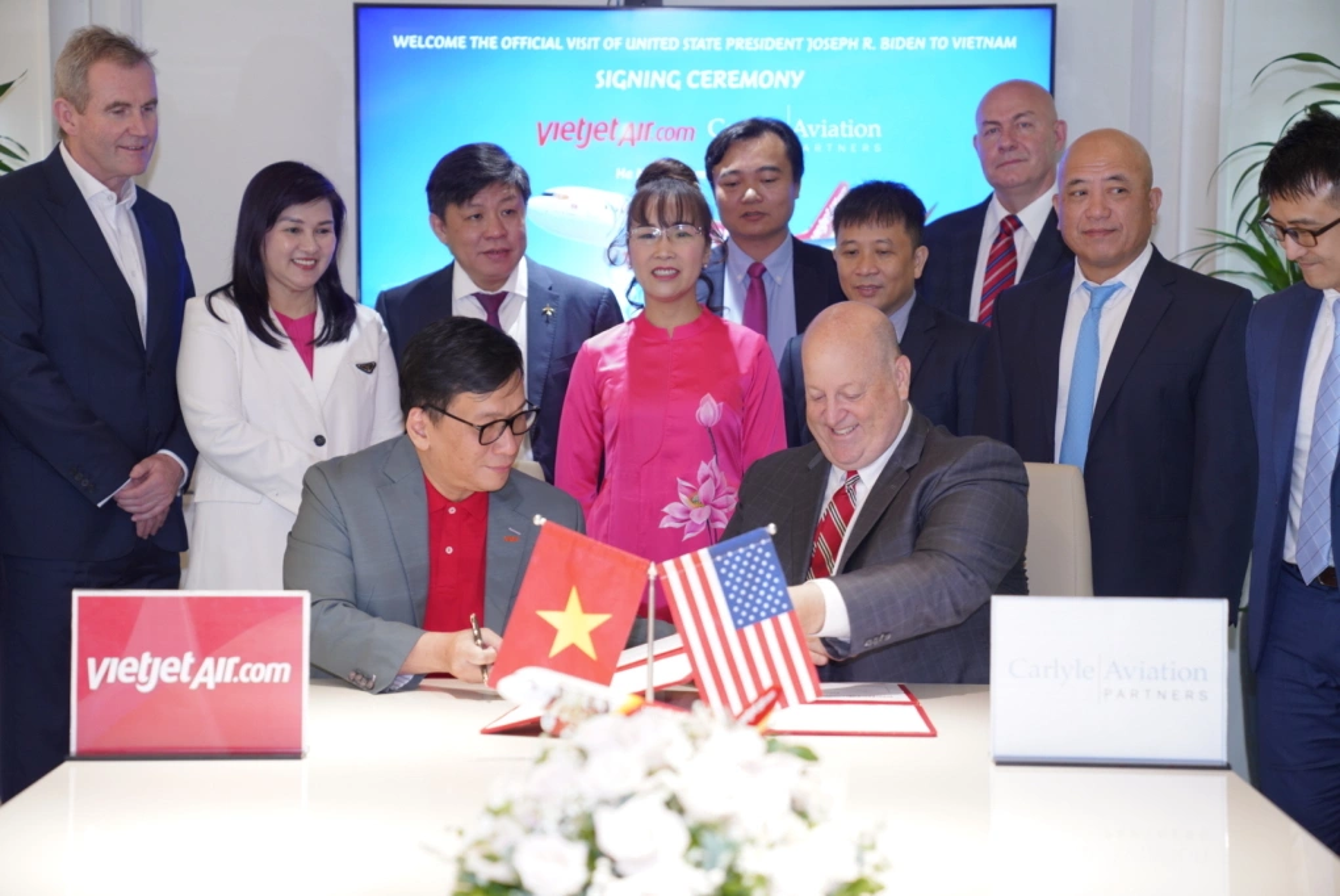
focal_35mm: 70
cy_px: 448
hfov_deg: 28.8
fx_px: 2608
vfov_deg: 19.5
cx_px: 670
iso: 1000
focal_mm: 70
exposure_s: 1/125
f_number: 3.2
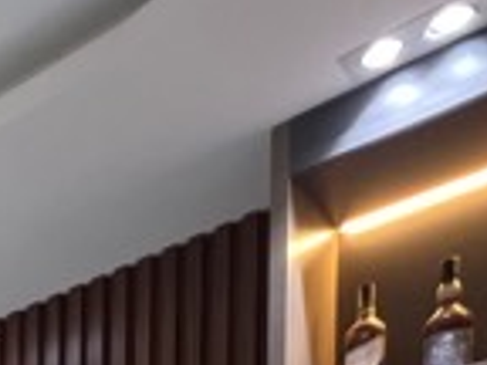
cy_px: 823
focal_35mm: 63
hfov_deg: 21.8
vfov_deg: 15.6
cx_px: -352
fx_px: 886
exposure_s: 1/50
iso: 160
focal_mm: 1.57
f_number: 1.8
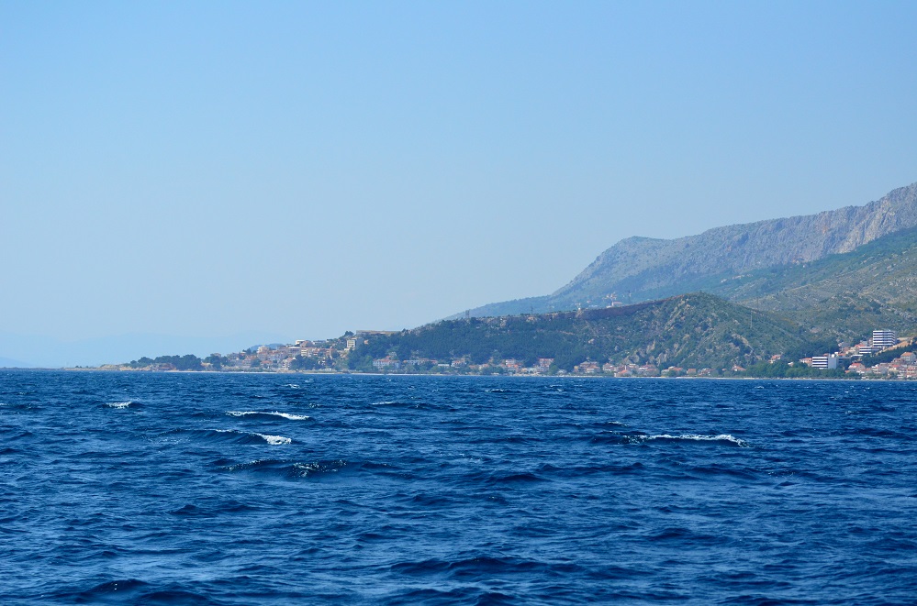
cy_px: 303
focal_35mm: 105
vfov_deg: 13.0
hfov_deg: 19.5
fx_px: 2668
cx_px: 458
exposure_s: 1/6400
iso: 800
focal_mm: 70
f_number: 5
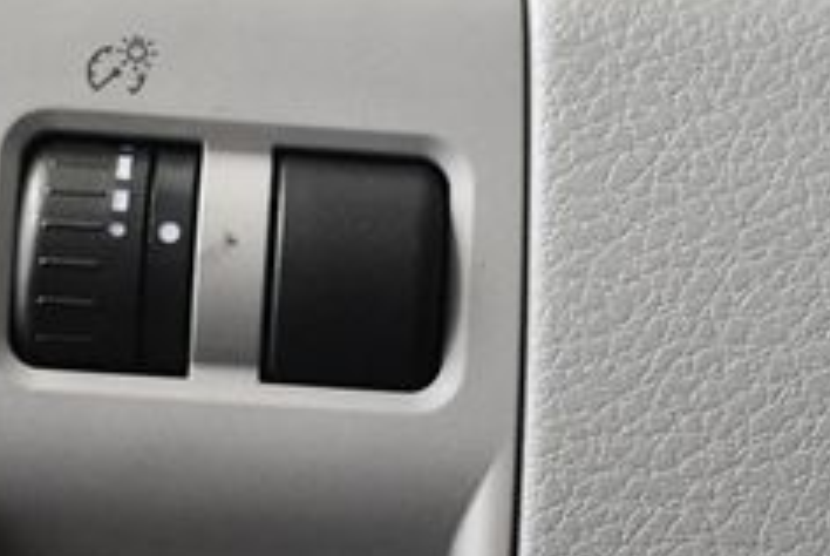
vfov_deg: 10.8
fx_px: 2885
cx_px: 401
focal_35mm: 125
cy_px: 711
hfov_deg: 16.4
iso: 2800
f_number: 3.8
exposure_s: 1/125
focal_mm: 23
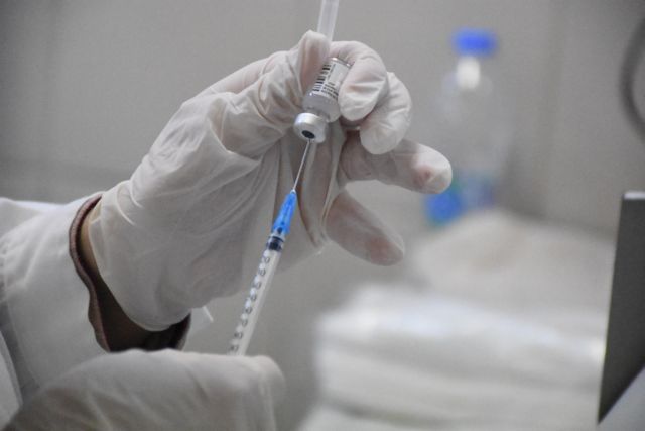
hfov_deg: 9.8
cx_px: 322
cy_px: 216
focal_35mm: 210
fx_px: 3763
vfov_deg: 6.5
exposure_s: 1/1000
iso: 16000
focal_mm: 140
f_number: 5.6
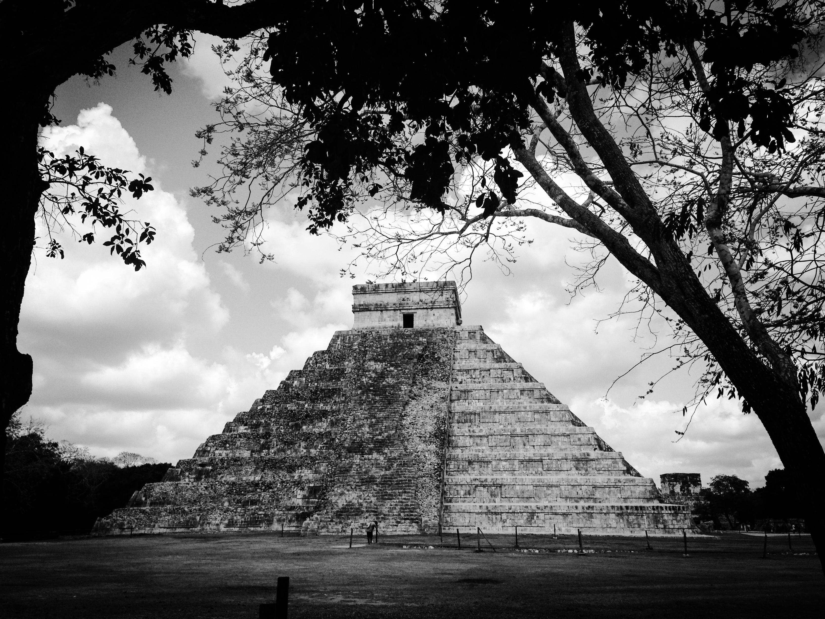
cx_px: 412
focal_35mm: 33
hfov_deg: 55.4
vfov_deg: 42.9
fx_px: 786
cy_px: 310
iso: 50
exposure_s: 1/2358
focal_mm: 4.12
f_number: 2.4
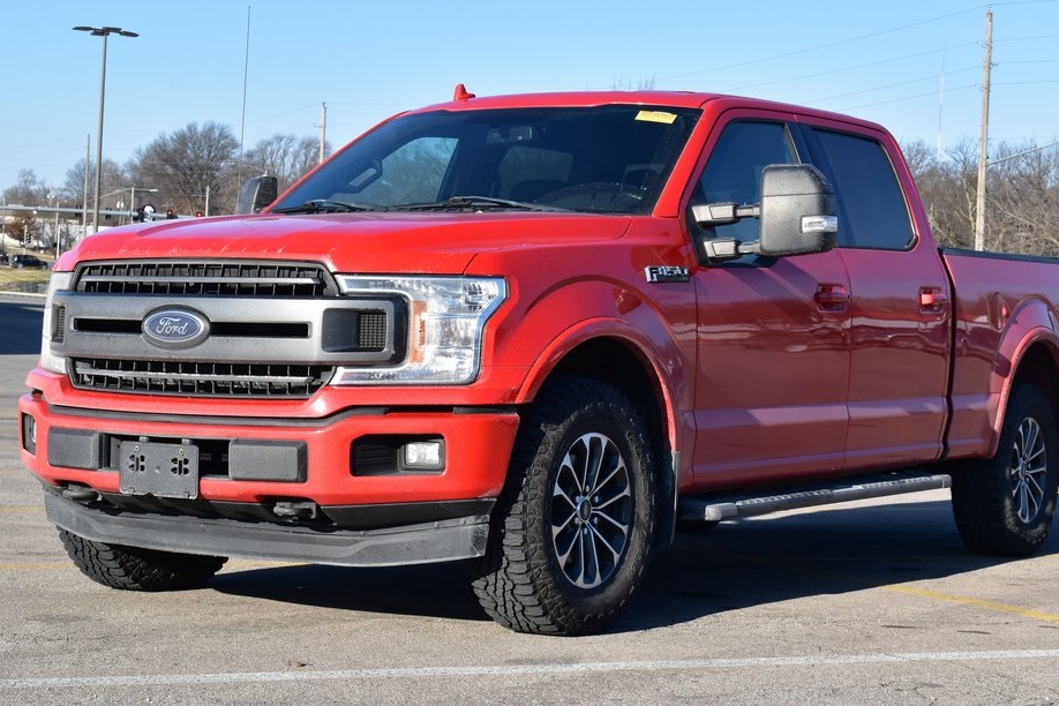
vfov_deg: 17.7
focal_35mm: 77
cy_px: 319
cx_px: 539
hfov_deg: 26.3
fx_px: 2265
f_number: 11
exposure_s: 1/400
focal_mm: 46
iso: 400
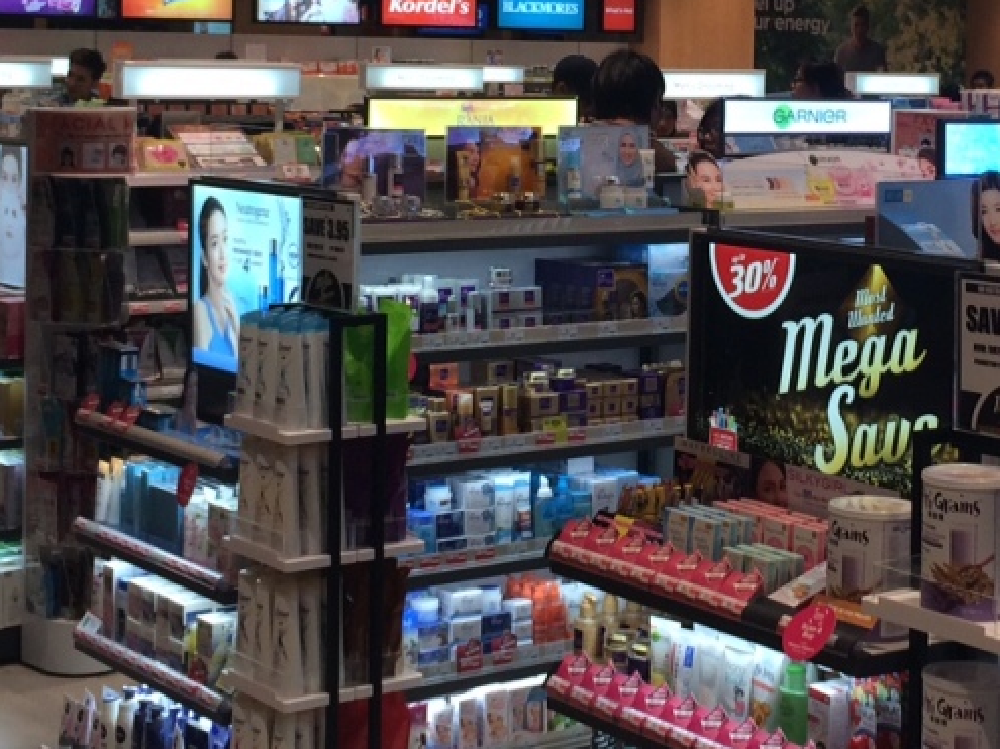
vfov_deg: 19.4
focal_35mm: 75
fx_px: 2166
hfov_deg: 25.8
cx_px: 709
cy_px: 143
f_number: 2.2
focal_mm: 4.15
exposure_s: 1/100
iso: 64
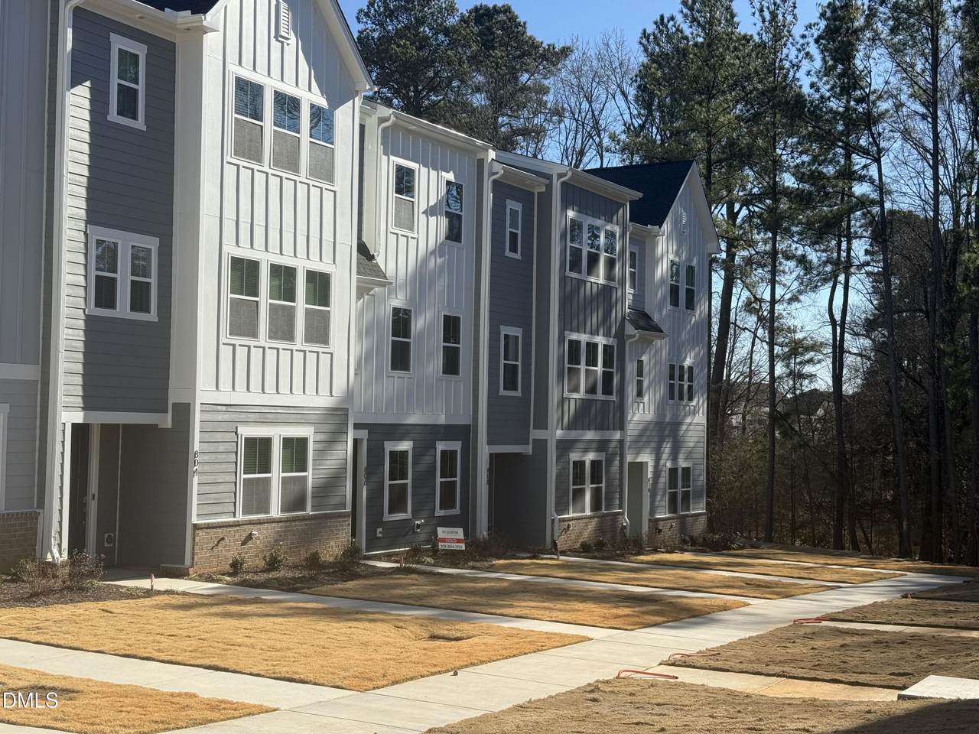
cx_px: 490
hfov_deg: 39.7
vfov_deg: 30.3
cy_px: 367
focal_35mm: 48
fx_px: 1358
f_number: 1.78
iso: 64
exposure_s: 1/3891
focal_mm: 6.76
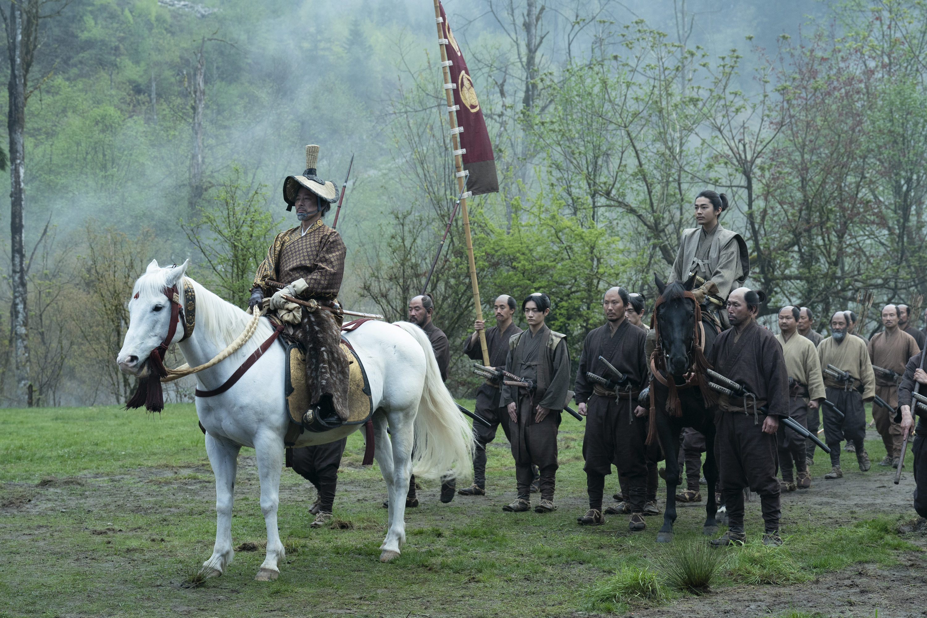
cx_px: 464
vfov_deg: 19.5
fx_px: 1802
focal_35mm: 70
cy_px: 309
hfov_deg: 28.8
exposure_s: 1/200
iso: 2000
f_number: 5.6
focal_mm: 70
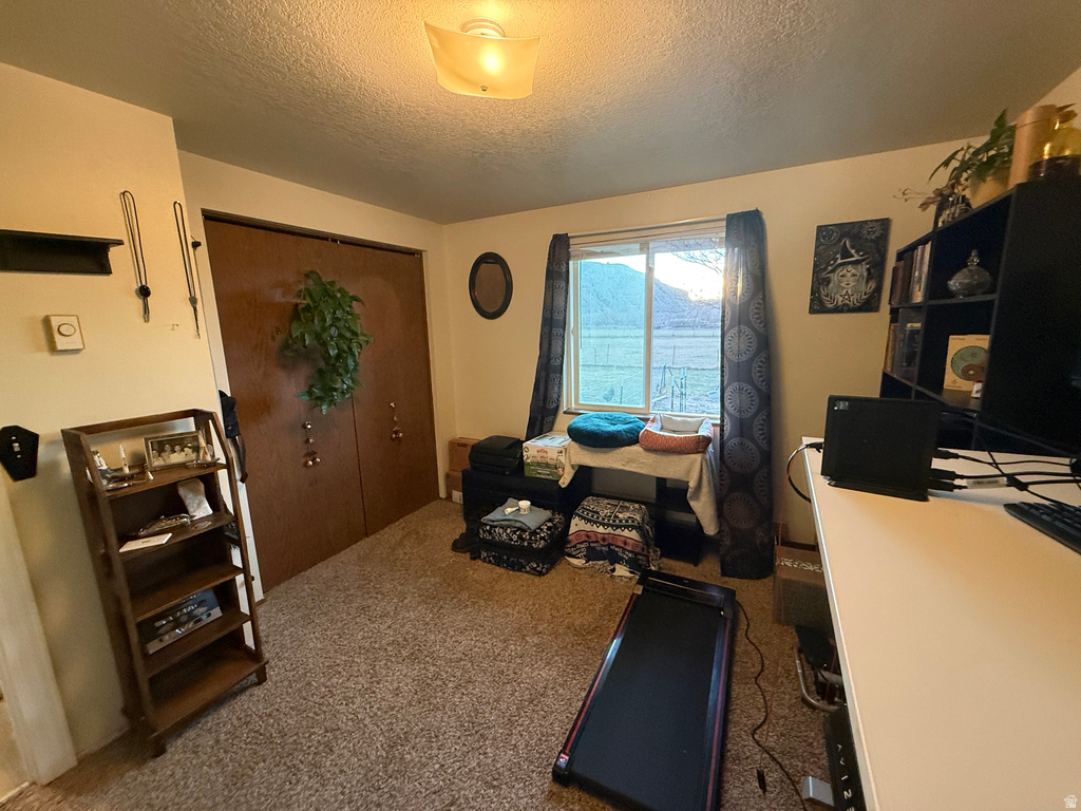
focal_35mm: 14
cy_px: 406
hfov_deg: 102.1
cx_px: 540
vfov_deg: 85.7
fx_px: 437
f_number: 2.2
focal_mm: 2.22
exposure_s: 1/60
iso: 500
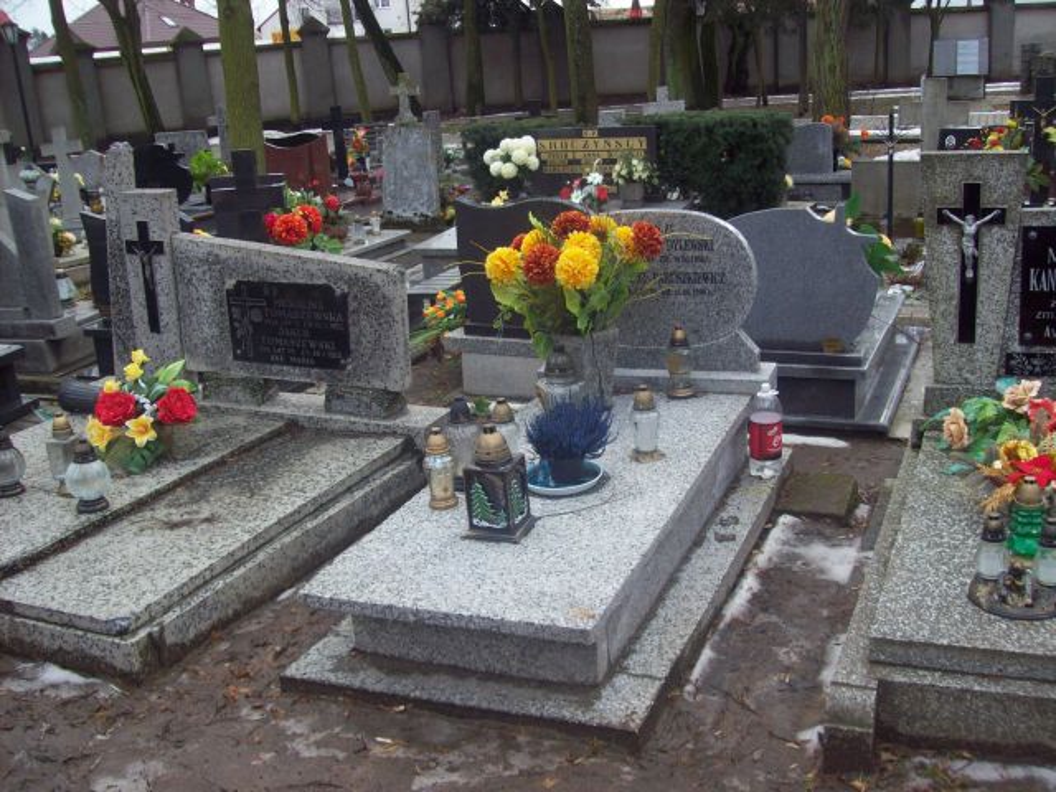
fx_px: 1098
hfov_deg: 51.4
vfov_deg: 39.7
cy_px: 396
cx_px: 528
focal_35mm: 36
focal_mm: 6
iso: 80
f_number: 2.7
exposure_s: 1/140
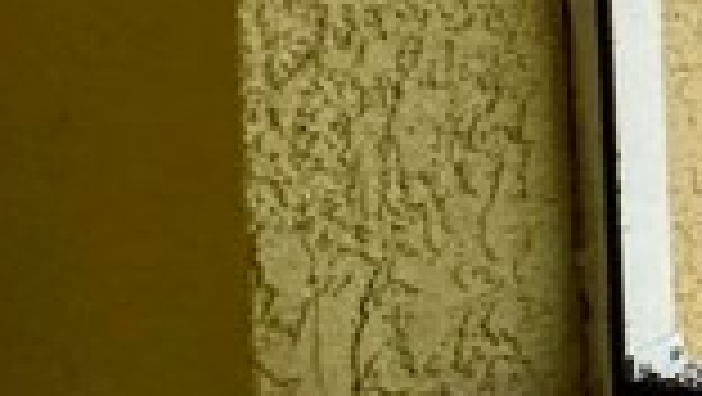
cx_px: 2178
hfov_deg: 11.1
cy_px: -166
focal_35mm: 100
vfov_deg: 11.7
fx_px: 1863
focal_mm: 2.22
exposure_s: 1/99
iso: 40
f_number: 2.2
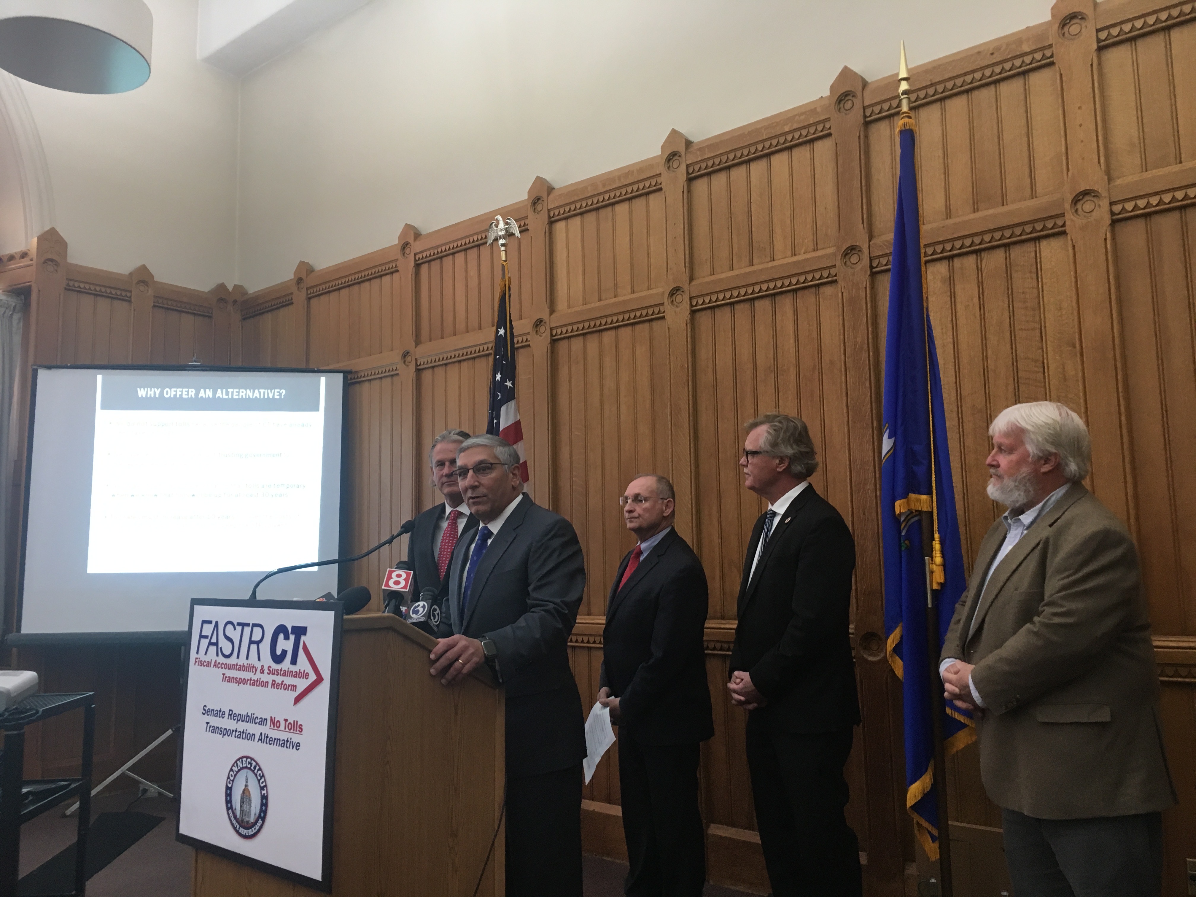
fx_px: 1002
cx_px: 598
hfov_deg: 61.7
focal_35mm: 29
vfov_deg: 48.2
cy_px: 448
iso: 80
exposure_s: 1/30
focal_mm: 4.15
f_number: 2.2
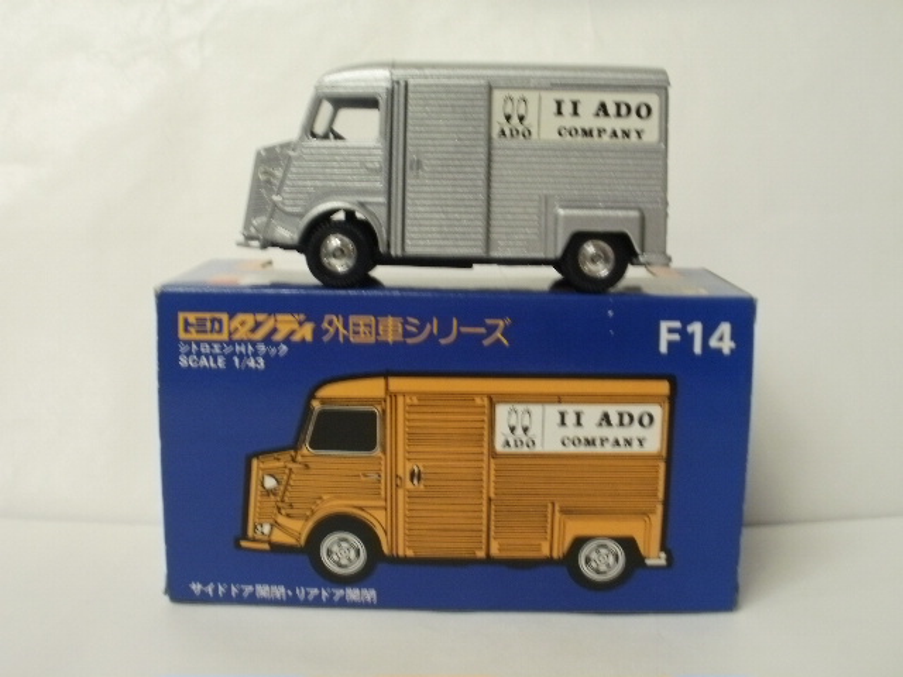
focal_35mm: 44
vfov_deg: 32.9
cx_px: 452
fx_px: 1148
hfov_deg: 42.9
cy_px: 338
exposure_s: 1/10
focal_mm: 7.7
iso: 125
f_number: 4
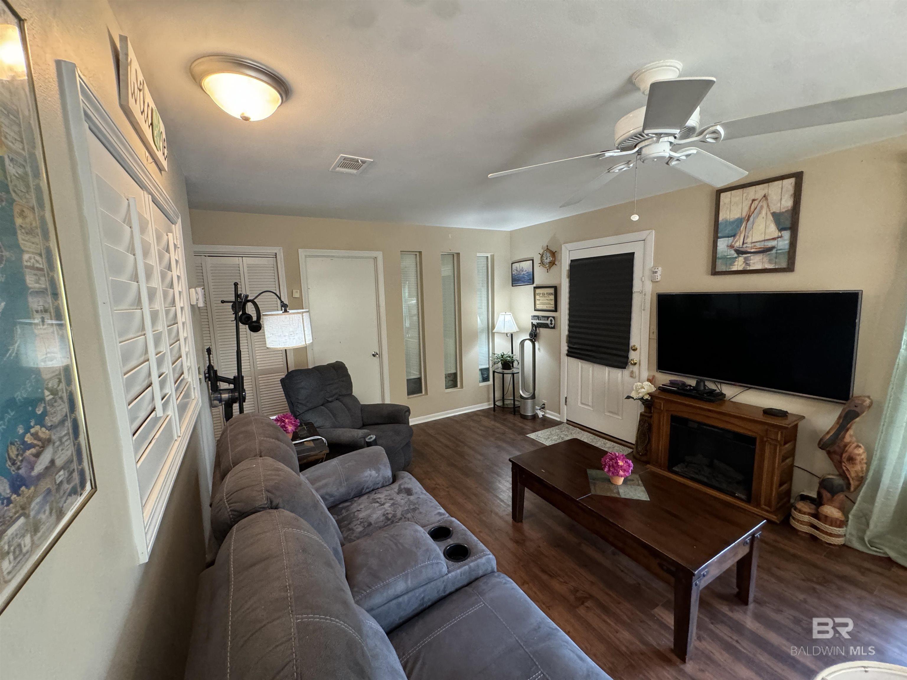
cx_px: 454
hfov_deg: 102.1
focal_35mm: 14
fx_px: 367
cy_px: 340
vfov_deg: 85.7
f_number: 2.2
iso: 500
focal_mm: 2.22
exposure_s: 1/60
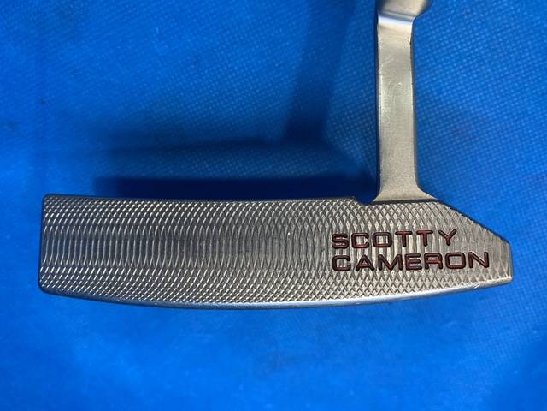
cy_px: 206
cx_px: 274
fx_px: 411
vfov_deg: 53.1
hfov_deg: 67.3
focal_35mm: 26
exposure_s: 1/60
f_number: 1.8
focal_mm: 4.25
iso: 80
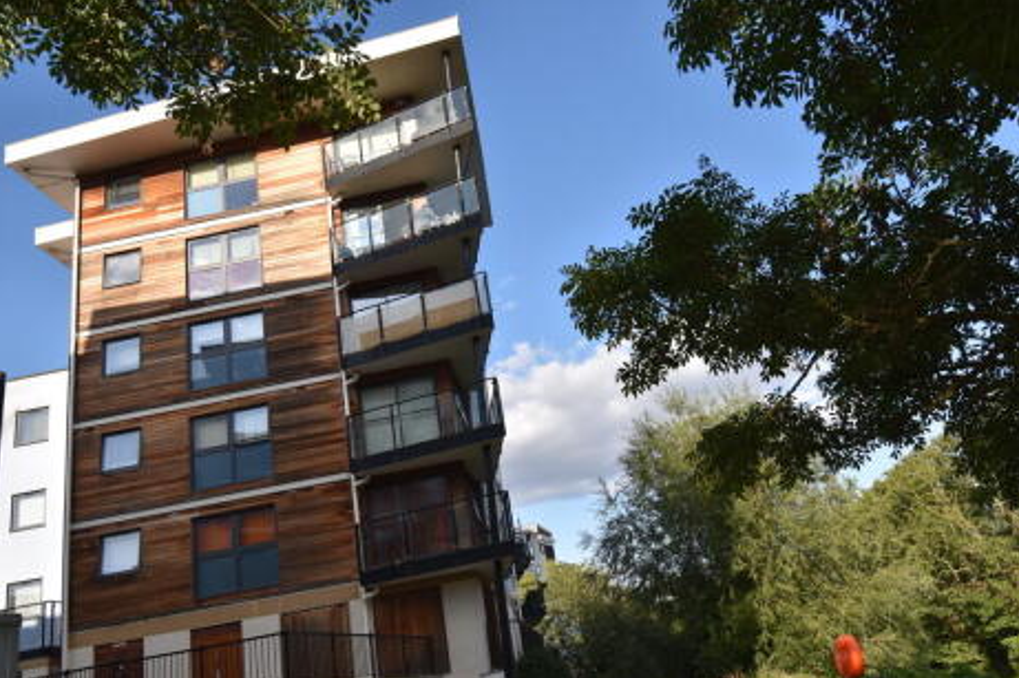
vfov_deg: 42.3
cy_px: 348
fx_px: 877
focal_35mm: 31
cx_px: 522
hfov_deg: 60.3
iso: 160
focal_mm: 20
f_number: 8
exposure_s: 1/250
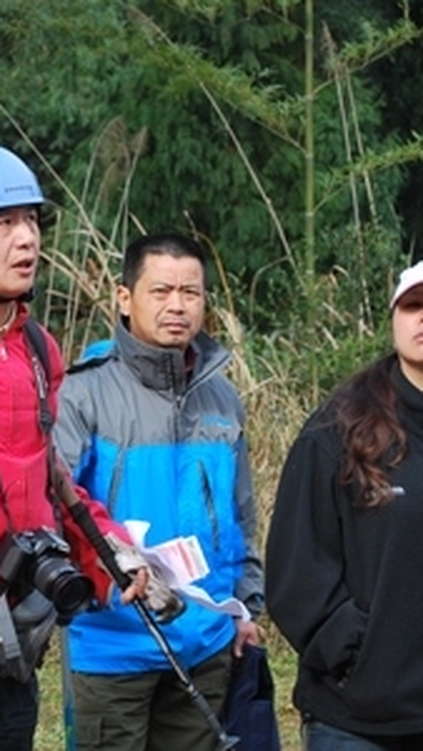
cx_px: -73
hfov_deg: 7.0
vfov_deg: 12.4
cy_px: 367
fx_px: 3447
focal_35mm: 173
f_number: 5.6
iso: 180
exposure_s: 1/125
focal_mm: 55
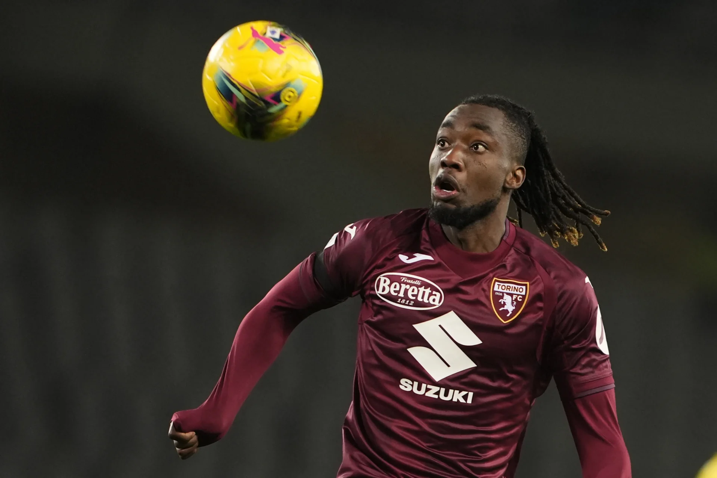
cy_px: 239
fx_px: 7966
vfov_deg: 3.4
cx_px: 358
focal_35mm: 400
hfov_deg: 5.2
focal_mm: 400
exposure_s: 1/1600
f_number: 2.8
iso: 2000
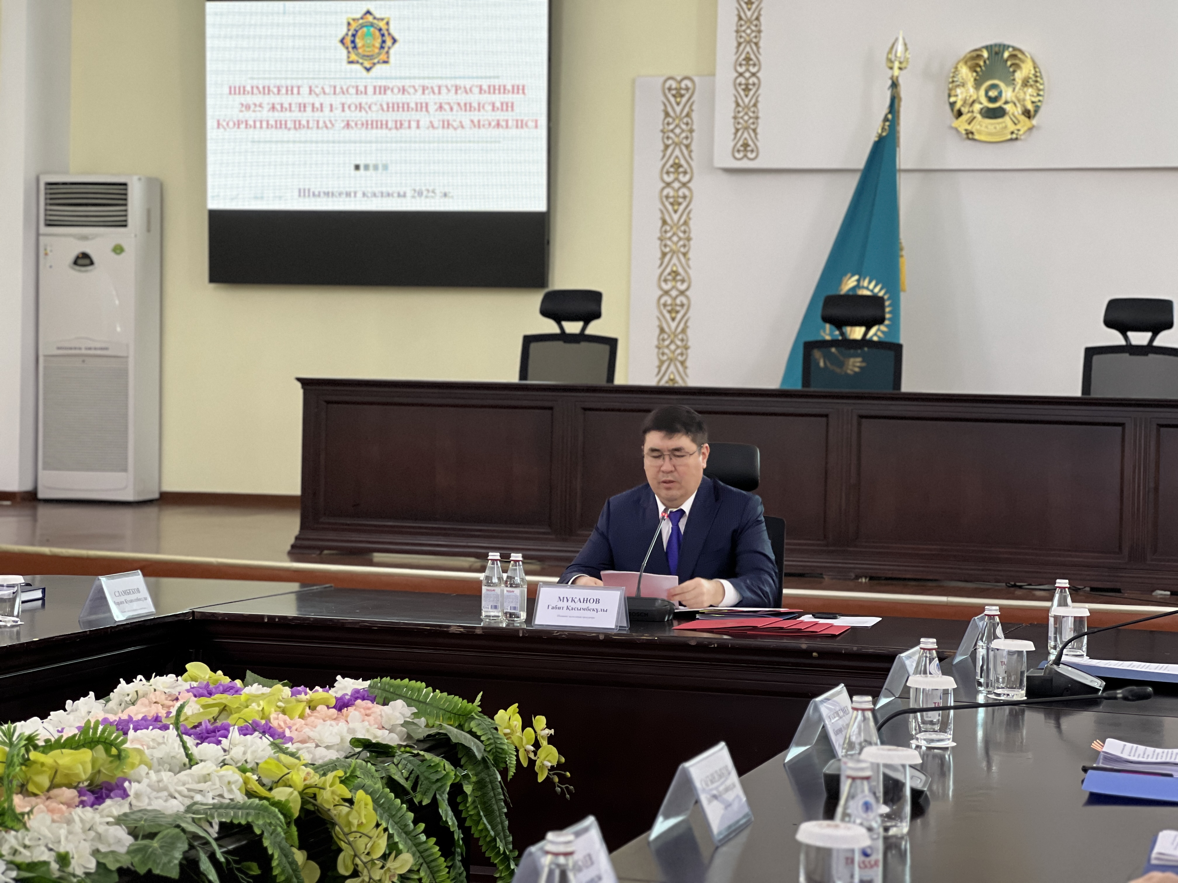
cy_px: 442
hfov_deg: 25.3
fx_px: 2620
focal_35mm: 77
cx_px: 589
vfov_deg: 19.1
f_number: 2.8
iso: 320
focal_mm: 9
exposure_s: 1/33
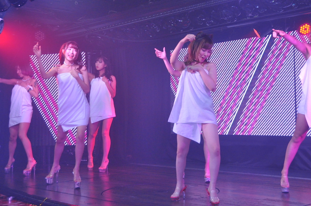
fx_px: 457
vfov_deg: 25.4
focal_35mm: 53
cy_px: 88
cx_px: 174
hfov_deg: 37.5
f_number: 4
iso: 1600
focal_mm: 28
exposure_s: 1/500
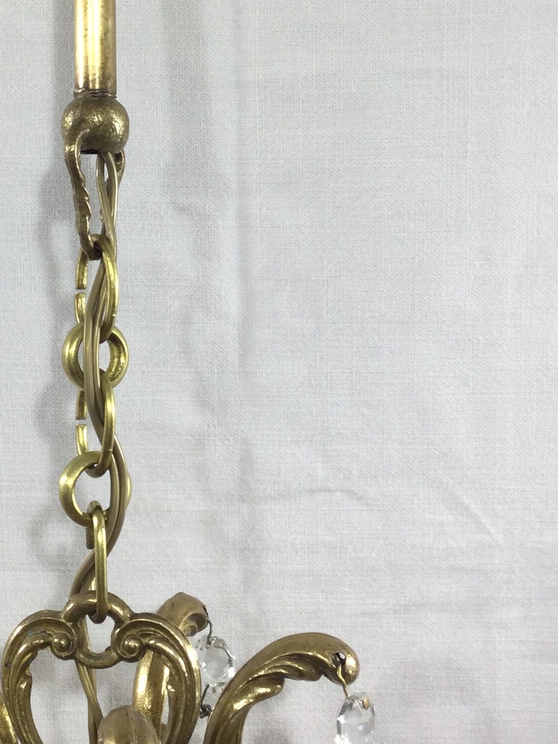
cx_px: 102
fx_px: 1462
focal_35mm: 68
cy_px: 236
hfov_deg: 21.3
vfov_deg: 28.3
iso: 25
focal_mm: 3.3
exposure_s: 1/50
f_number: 2.4
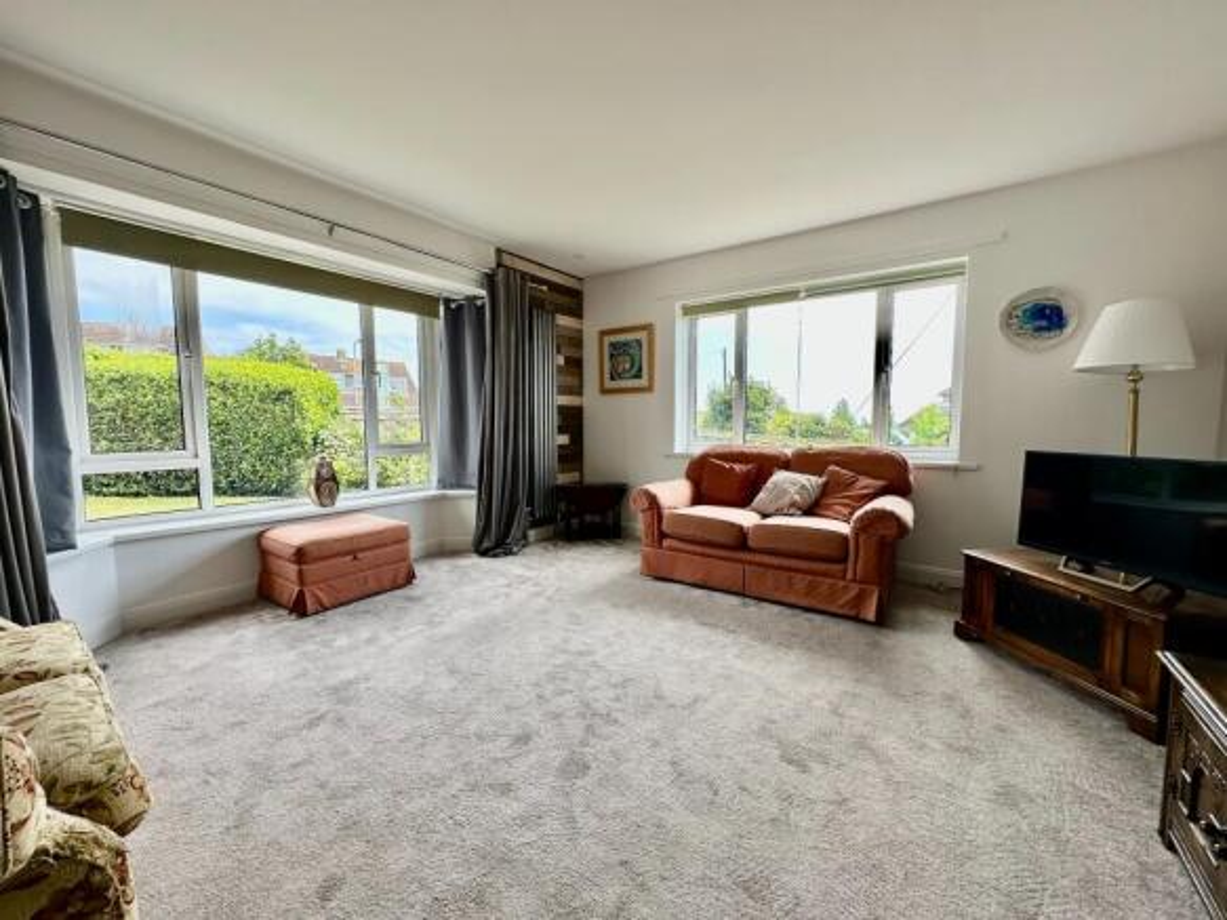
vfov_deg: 85.7
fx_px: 496
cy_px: 460
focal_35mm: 14
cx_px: 614
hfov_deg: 102.1
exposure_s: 1/183
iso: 40
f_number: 2.2
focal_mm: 2.22
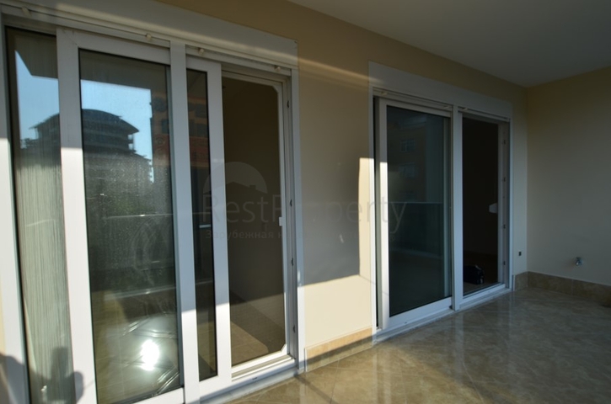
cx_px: 306
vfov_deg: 67.1
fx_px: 305
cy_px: 202
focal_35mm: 18
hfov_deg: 90.1
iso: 100
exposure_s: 1/250
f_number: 10
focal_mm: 12
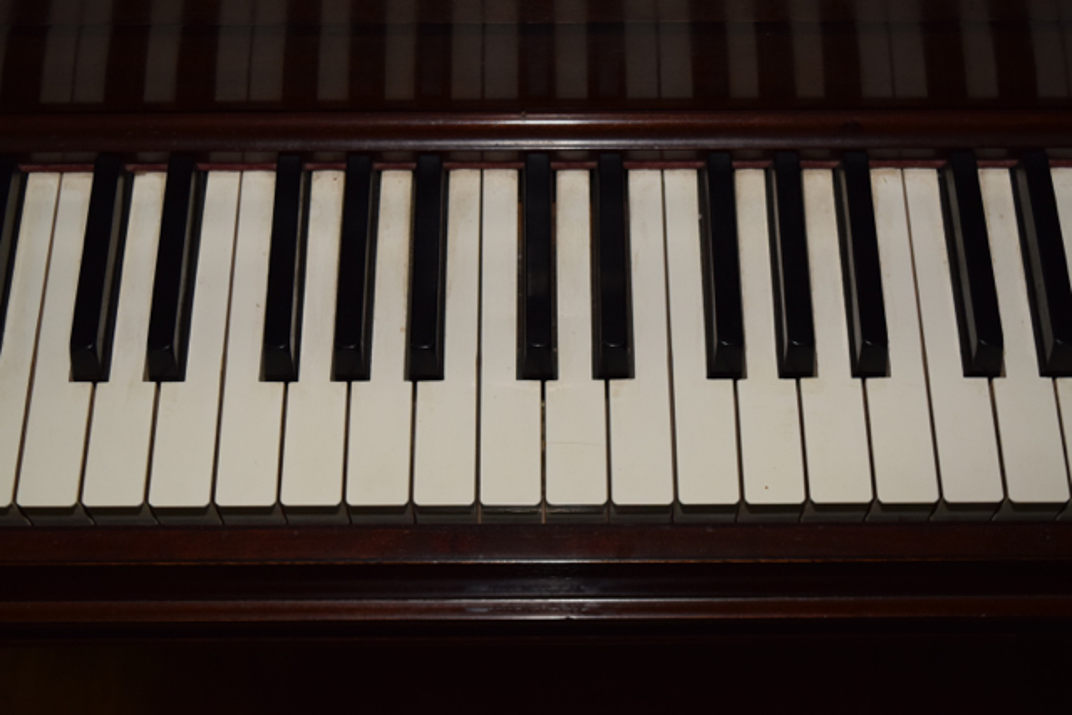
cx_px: 536
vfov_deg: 23.8
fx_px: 1698
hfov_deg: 35.0
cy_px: 358
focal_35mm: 57
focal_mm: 38
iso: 800
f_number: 5.6
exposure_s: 1/125
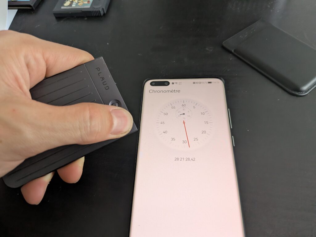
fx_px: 219
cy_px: 118
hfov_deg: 71.6
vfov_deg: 56.8
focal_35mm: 24
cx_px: 158
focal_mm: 4.53
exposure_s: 1/66.4
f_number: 1.7
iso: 298
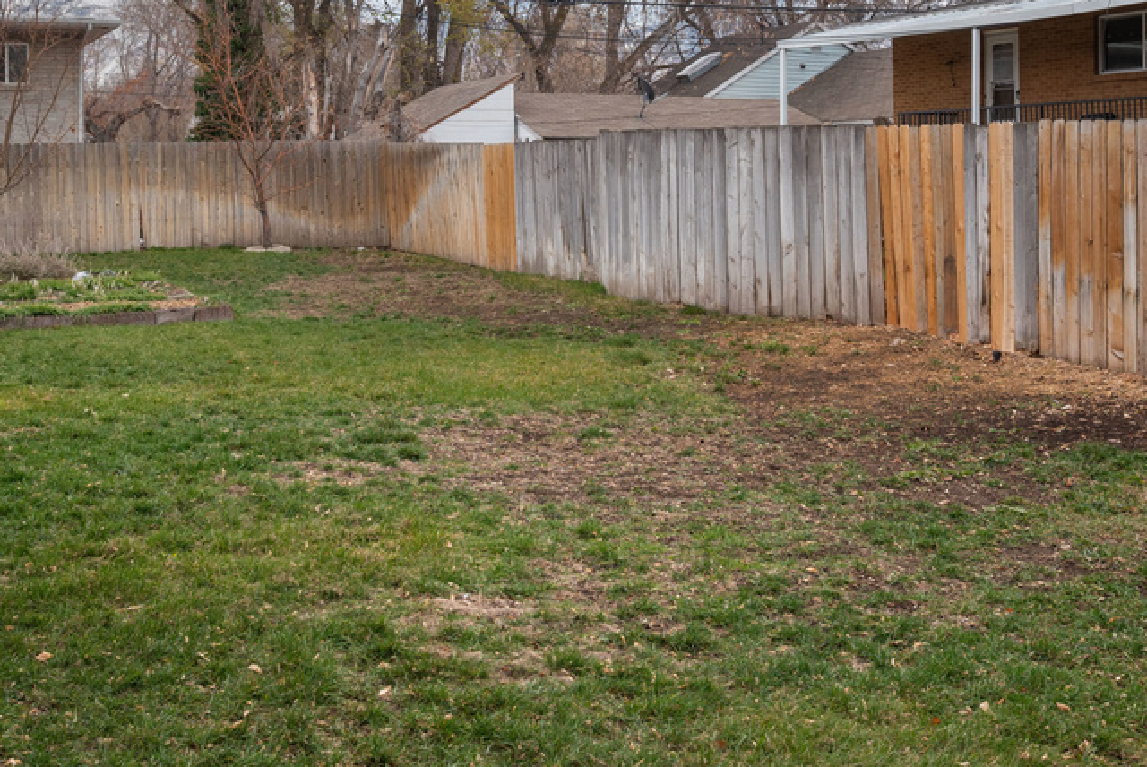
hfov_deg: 40.9
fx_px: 1531
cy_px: 161
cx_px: 470
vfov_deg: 27.6
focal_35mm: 48
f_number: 8
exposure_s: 1/25
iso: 800
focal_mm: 30
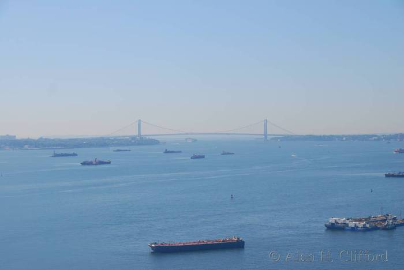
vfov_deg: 16.6
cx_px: 202
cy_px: 135
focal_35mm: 82
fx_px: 927
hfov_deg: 24.6
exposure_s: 1/250
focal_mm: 55
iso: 100
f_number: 8
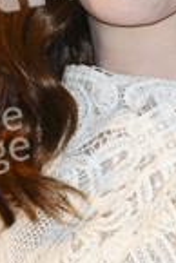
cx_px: 135
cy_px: 60
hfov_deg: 2.3
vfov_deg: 3.4
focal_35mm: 598
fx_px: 4377
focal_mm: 145
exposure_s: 1/160
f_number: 4.5
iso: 320
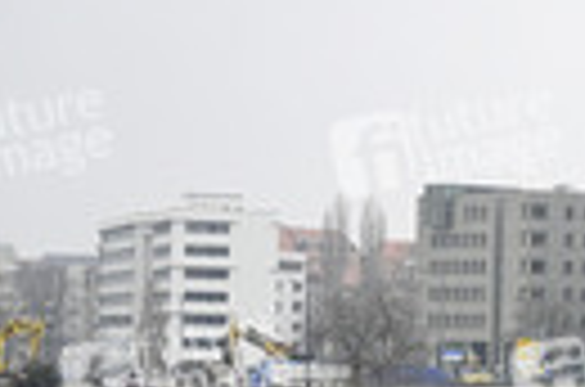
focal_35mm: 243
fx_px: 3939
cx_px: 956
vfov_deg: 5.6
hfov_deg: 8.3
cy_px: 256
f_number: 3.2
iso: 3200
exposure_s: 1/8000
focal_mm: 70
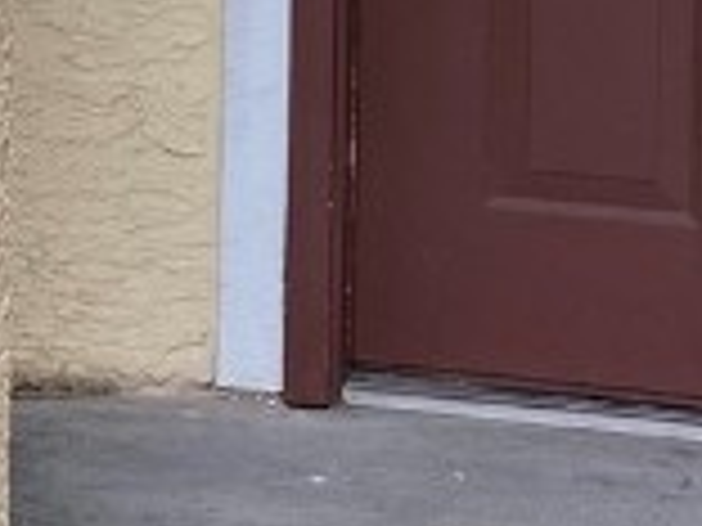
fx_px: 3468
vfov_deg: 8.4
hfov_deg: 10.4
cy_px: -369
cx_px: -801
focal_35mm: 171
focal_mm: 4.25
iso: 32
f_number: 1.8
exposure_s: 1/400
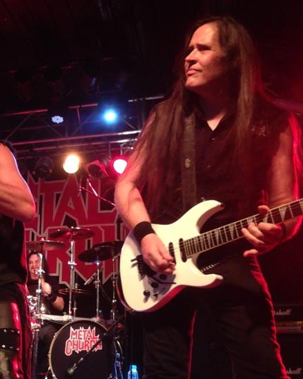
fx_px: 493
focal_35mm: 44
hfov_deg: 33.8
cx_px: 99
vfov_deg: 42.0
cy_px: 190
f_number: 2.4
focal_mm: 4.12
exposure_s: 1/20
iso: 320
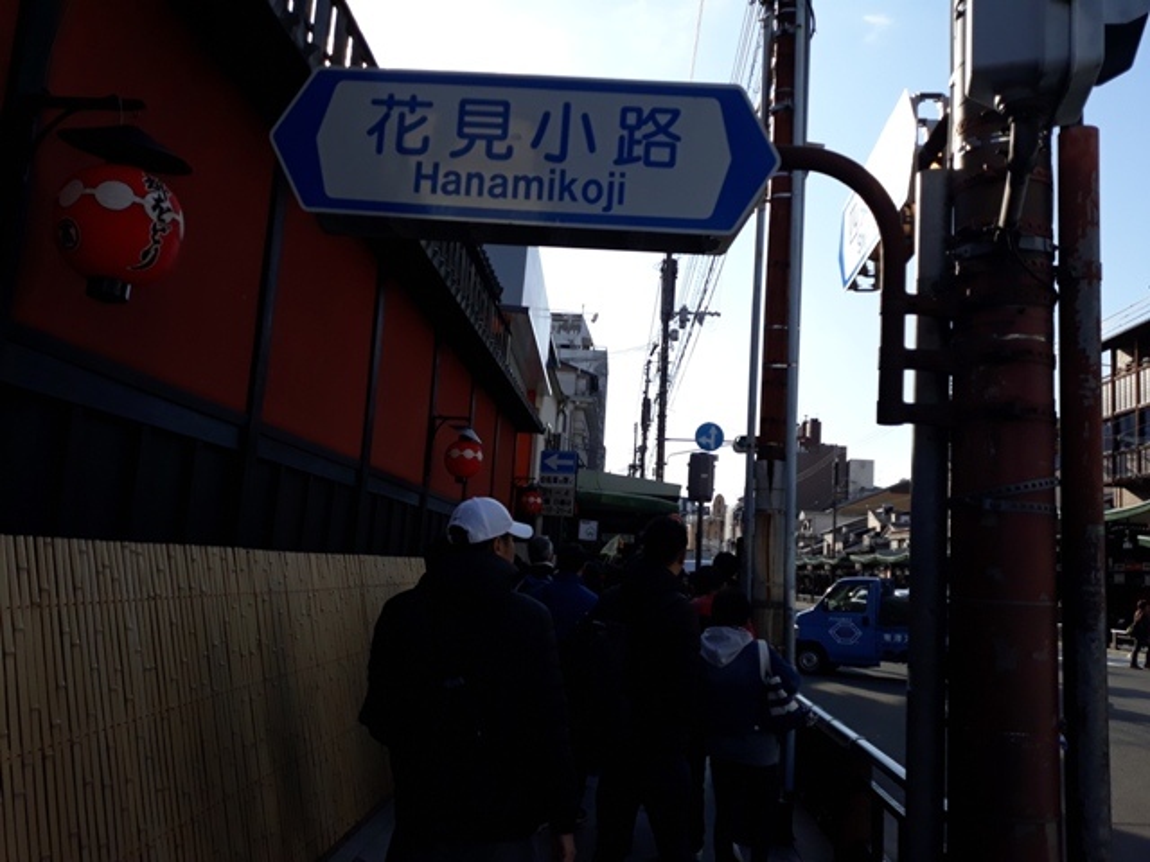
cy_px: 431
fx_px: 897
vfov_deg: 51.4
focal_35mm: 27
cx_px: 575
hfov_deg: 65.3
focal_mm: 3.71
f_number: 1.7
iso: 40
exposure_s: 1/1499
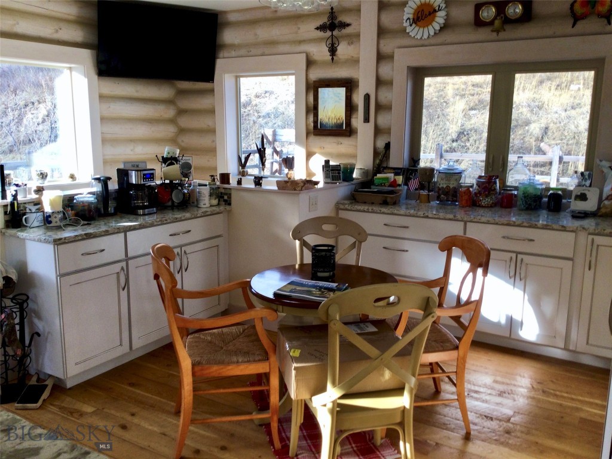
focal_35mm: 31
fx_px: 548
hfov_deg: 58.4
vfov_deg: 45.4
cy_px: 230
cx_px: 306
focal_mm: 3.3
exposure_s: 1/60
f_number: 2.4
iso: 25
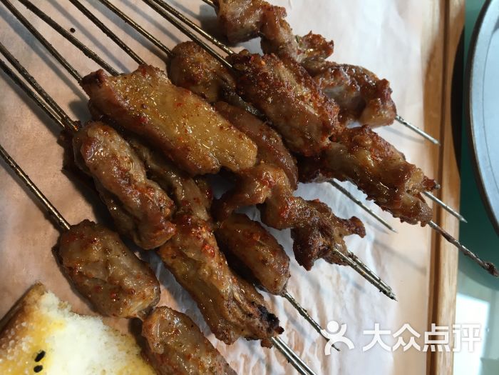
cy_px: 188
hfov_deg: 61.7
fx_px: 418
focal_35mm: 29
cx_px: 250
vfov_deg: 48.2
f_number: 2.2
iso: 64
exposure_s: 1/33
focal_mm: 4.15
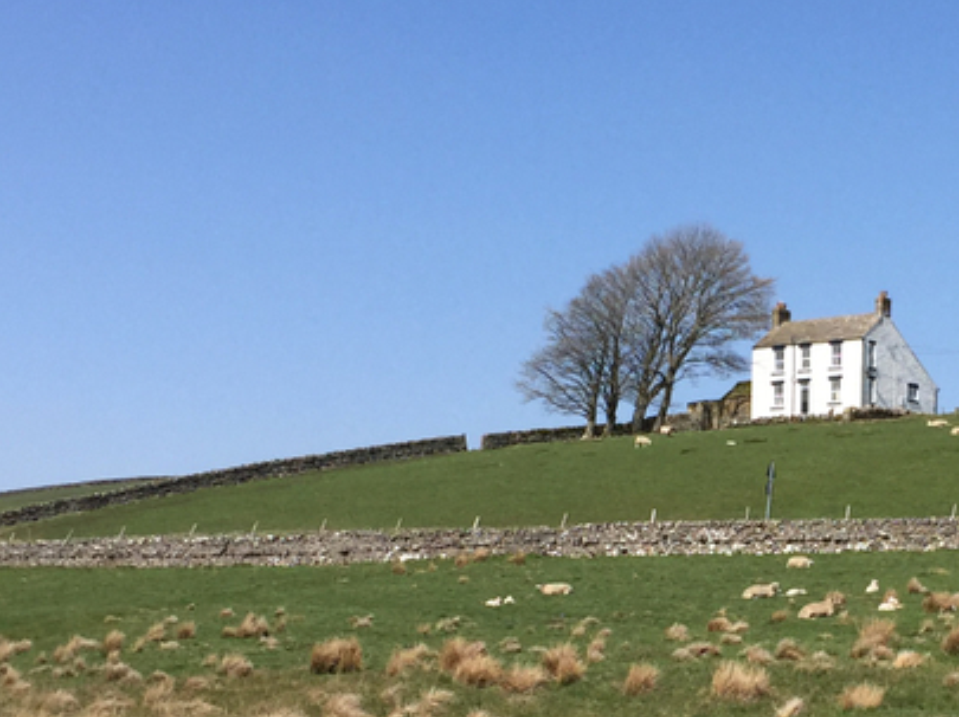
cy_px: 523
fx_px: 2380
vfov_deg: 17.1
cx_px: 786
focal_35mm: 86
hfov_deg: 22.4
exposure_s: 1/2326
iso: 32
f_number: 2.2
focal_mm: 4.15
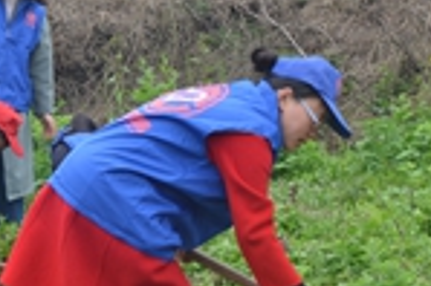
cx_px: 382
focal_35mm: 141
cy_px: 146
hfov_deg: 14.4
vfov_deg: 9.7
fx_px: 1686
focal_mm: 28
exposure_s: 1/125
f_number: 5.6
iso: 200
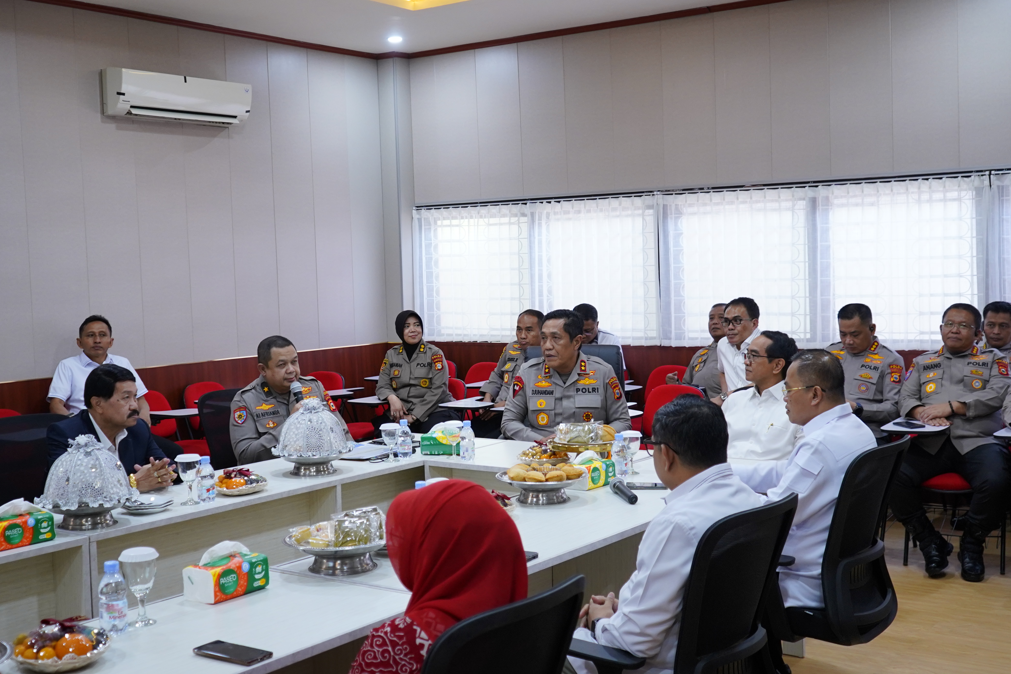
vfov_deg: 31.9
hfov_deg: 46.4
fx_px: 1179
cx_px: 506
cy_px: 337
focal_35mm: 42
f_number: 3.5
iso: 1000
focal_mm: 28
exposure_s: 1/125
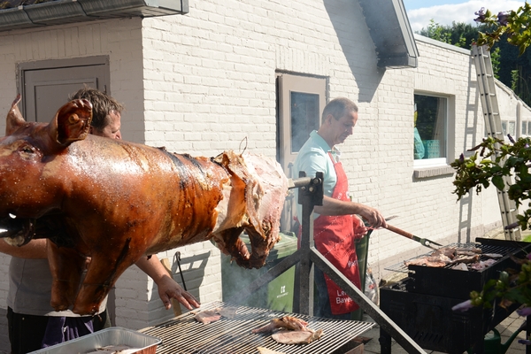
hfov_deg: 41.1
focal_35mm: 48
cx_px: 266
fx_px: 708
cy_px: 177
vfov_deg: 28.1
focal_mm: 48
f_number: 9
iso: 200
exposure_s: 1/320
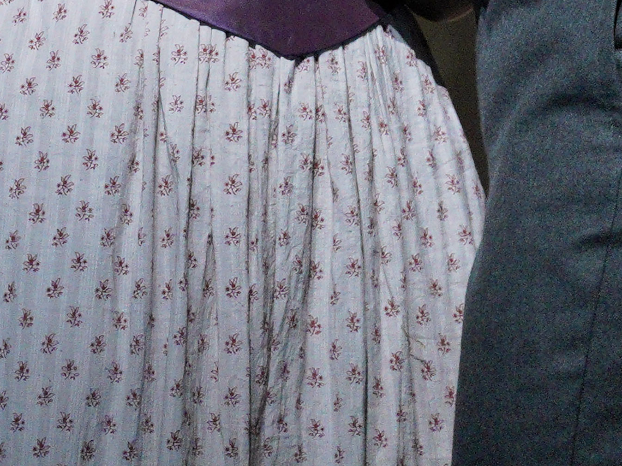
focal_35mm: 856
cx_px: 421
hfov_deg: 2.3
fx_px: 15381
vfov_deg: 1.7
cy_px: -428
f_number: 3.5
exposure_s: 1/200
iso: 4000
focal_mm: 200
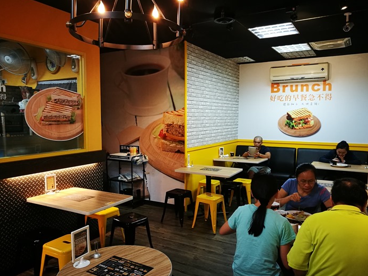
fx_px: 298
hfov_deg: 63.4
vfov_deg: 49.8
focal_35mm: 28
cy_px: 140
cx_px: 188
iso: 250
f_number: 2.2
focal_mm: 4.5
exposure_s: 1/30
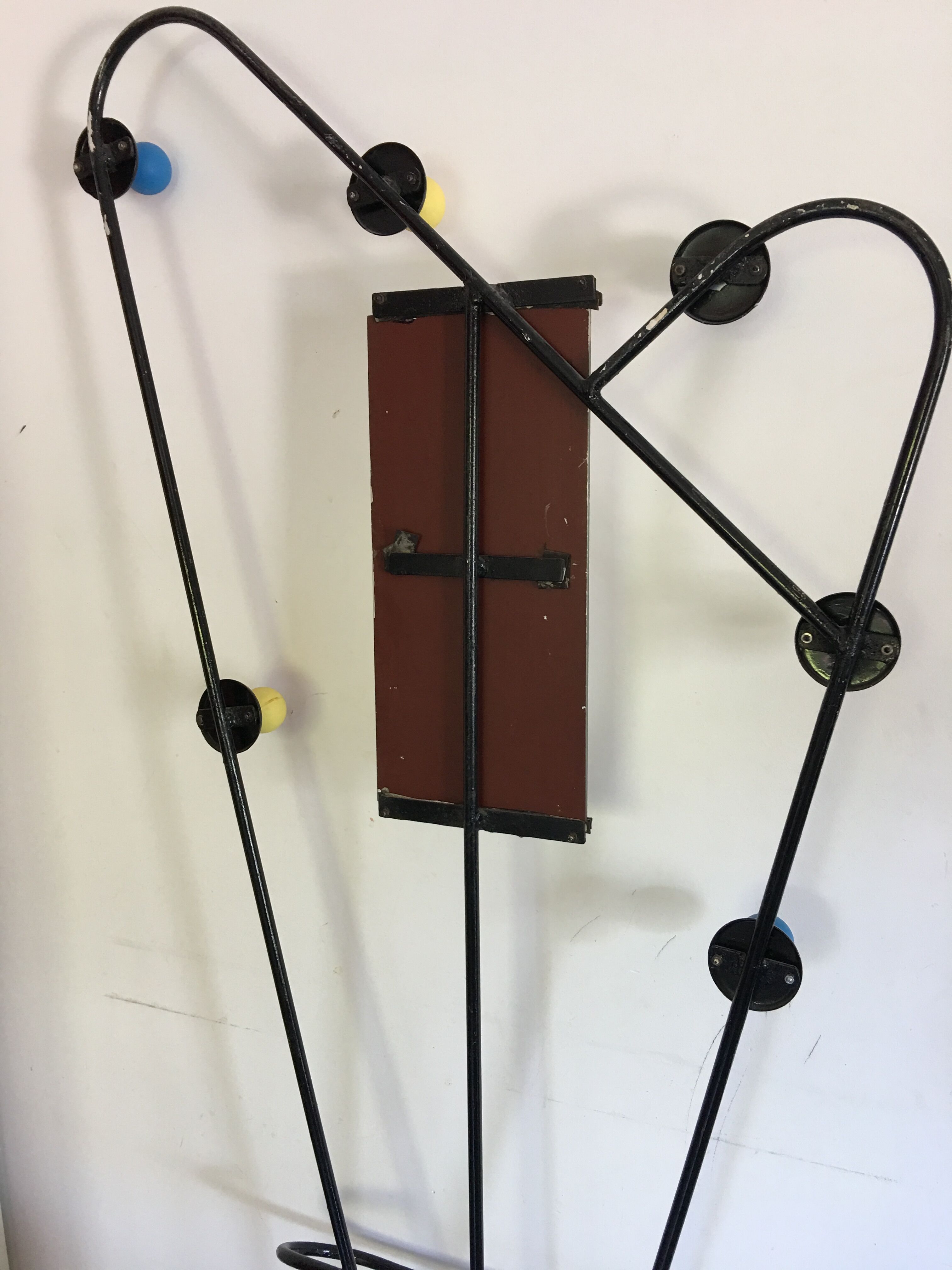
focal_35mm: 29
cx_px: 476
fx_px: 1063
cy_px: 635
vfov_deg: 61.7
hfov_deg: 48.2
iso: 64
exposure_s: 1/17
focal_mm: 4.15
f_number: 2.2
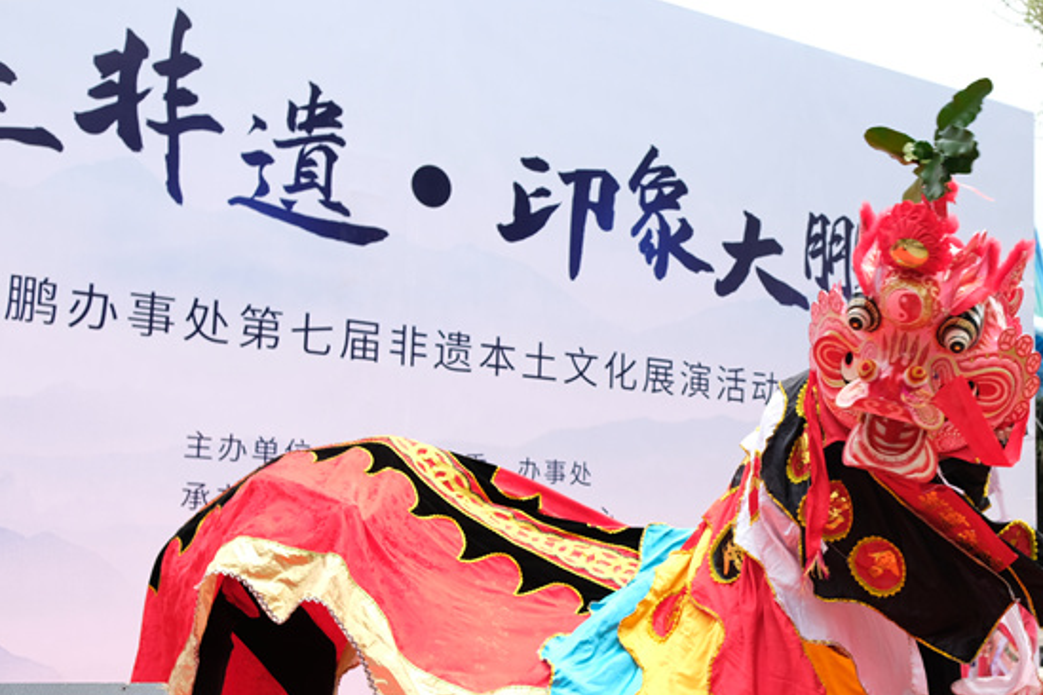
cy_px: 383
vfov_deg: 26.5
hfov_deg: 38.2
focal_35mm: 51
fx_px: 1477
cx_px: 739
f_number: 4
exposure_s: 1/500
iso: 200
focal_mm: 23
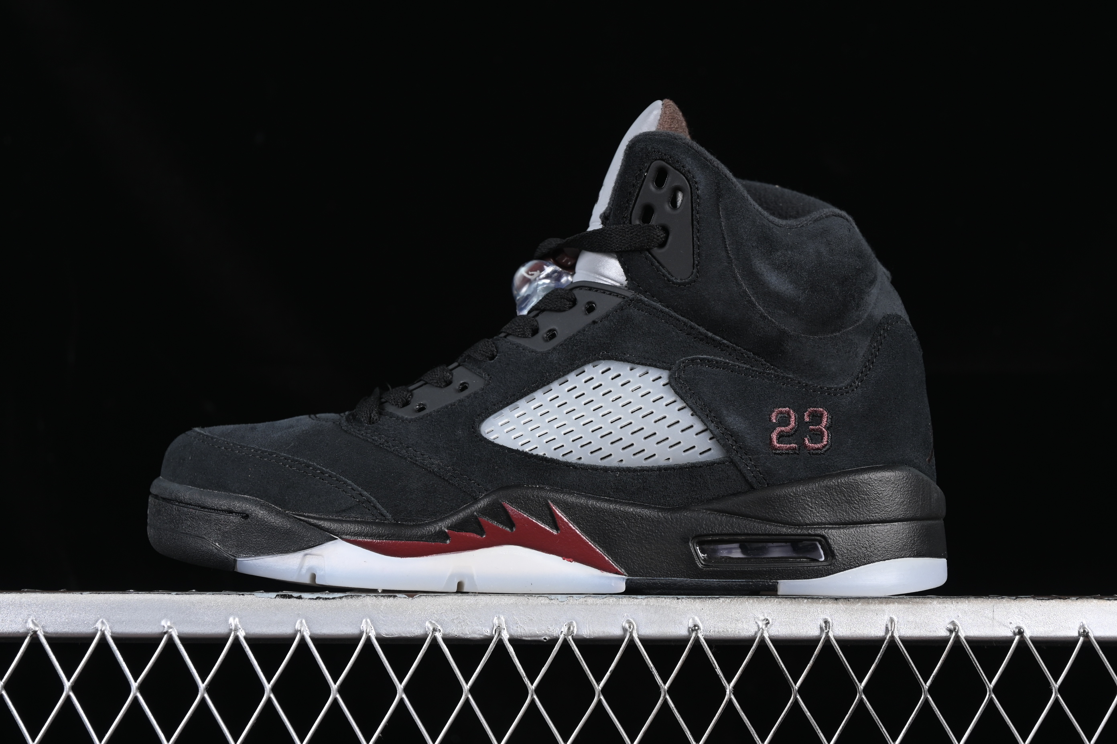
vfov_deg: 18.2
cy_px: 372
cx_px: 558
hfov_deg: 27.0
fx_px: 2327
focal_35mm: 75
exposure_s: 1/60
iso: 160
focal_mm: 50
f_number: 6.3
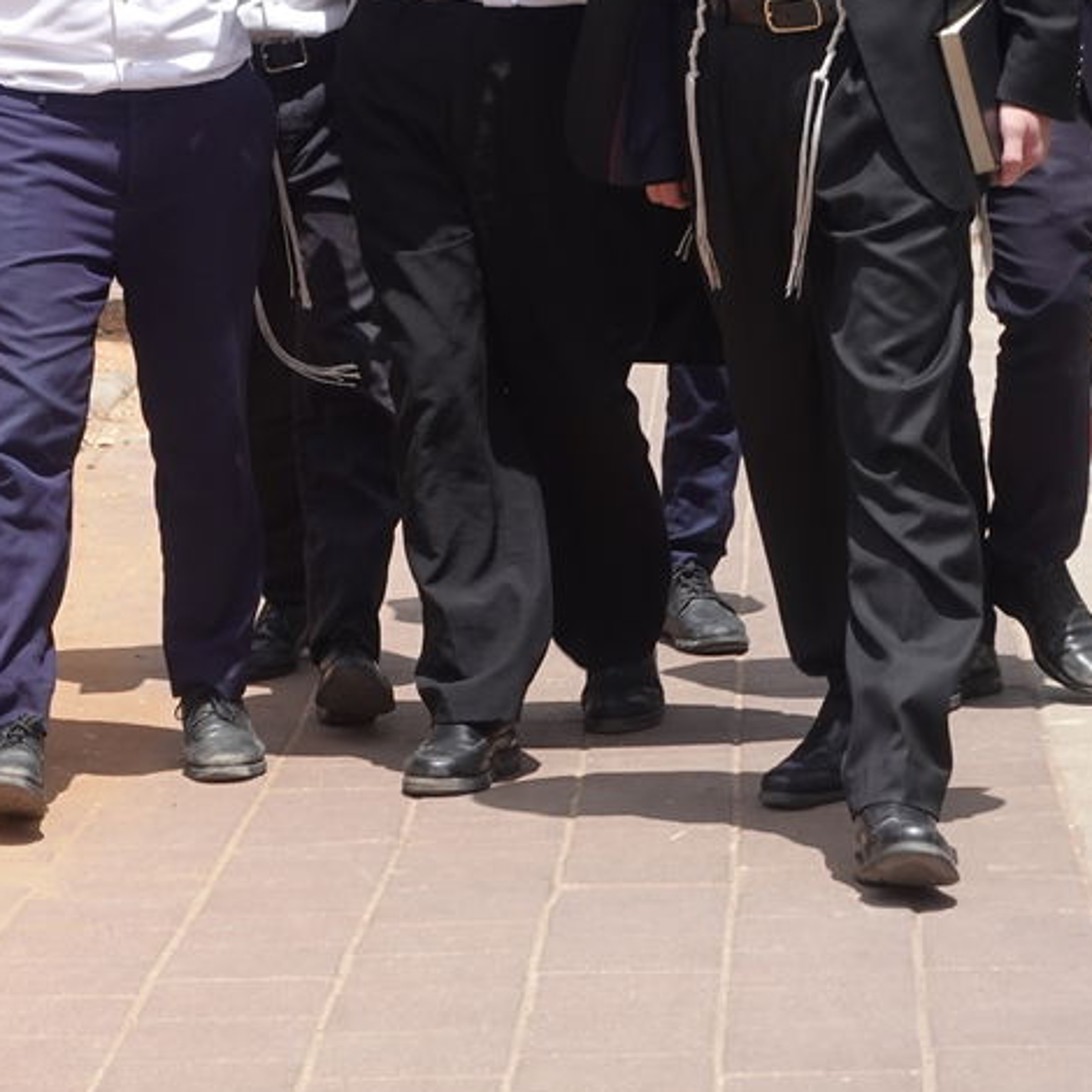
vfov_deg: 9.8
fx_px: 6317
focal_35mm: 177
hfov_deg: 9.9
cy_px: 69
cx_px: 465
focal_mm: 25.7
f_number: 4
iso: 200
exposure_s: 1/200
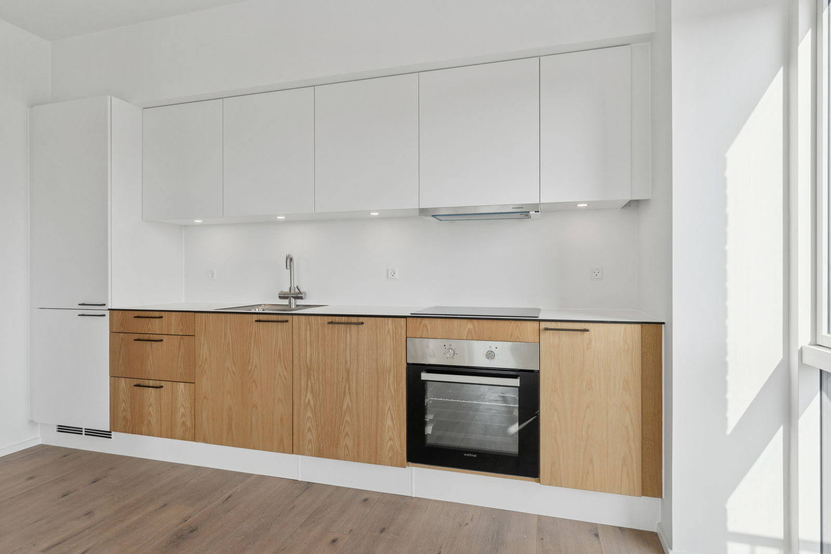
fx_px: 450
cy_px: 277
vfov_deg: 63.2
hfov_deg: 85.4
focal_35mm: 20
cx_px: 416
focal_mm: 13
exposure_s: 1/160
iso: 200
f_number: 8
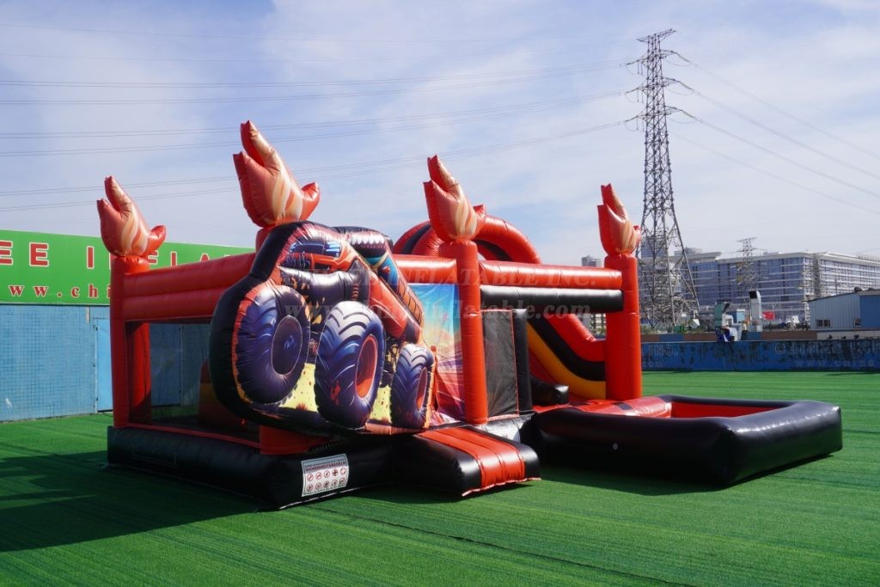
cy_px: 294
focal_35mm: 33
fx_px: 807
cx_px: 440
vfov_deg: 40.0
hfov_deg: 57.2
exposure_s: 1/200
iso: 100
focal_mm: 22
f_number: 10
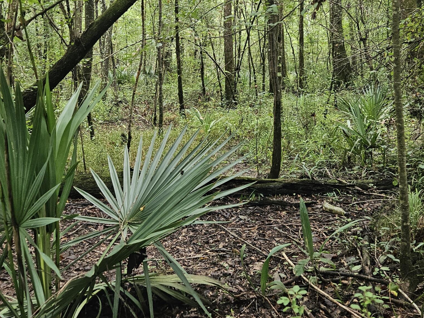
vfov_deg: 31.3
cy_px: 58
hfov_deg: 42.0
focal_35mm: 45
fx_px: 551
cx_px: 191
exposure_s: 1/120
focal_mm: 5.4
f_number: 1.8
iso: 320
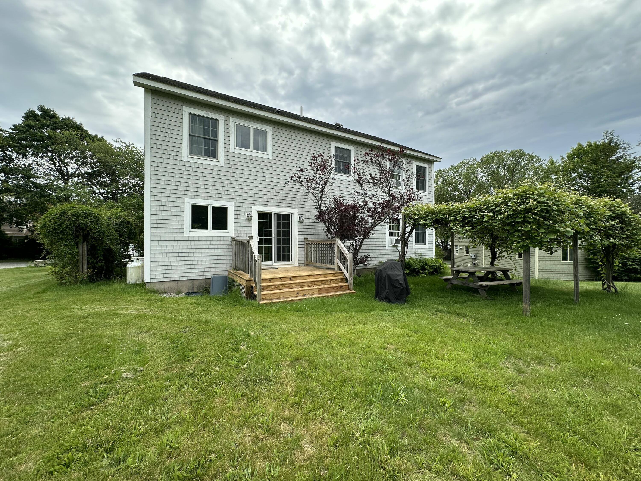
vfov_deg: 85.7
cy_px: 240
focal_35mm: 14
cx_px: 320
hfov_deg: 102.1
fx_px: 259
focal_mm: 2.22
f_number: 2.2
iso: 40
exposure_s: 1/790
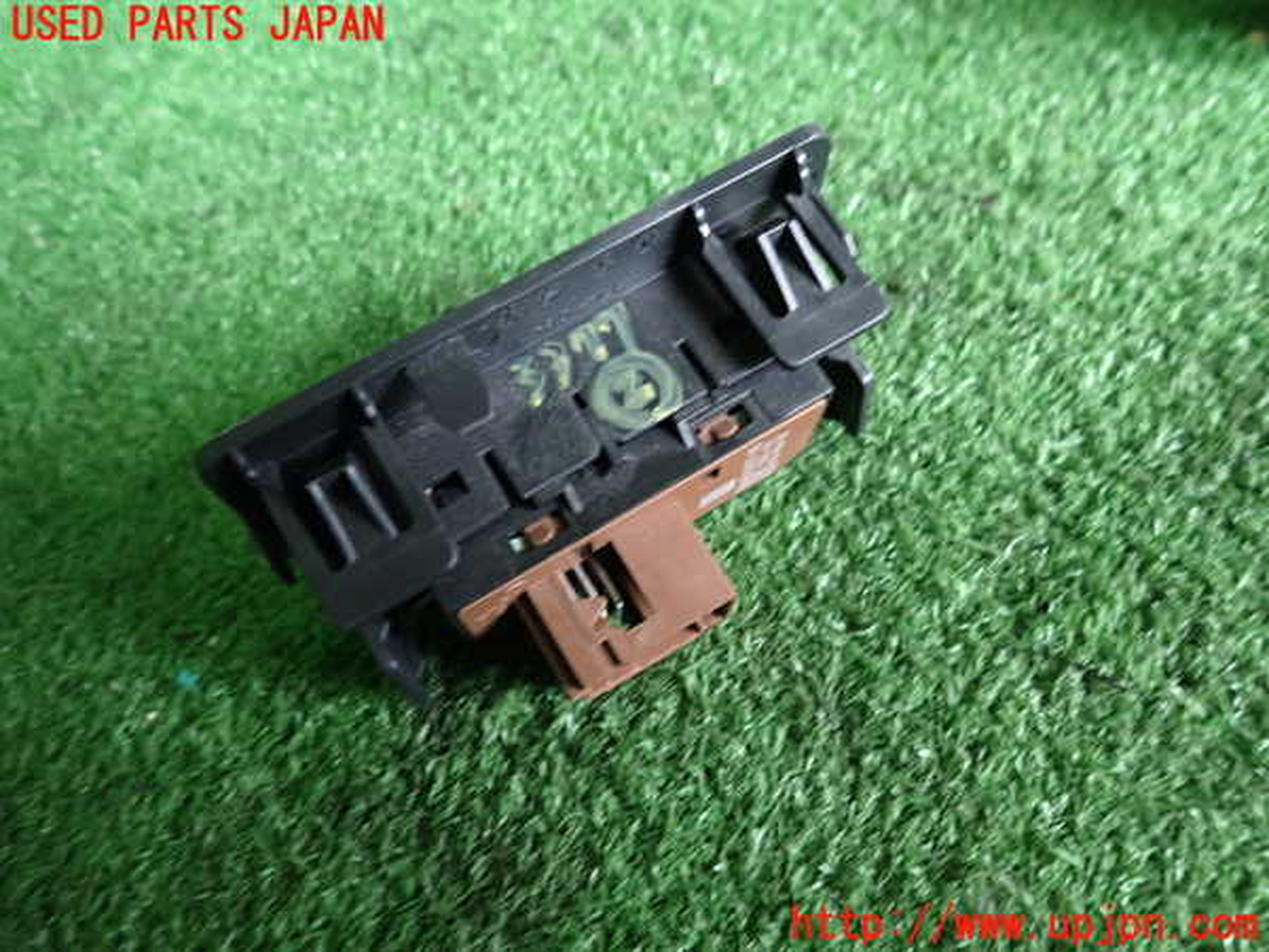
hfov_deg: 69.4
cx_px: 634
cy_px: 476
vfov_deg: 54.9
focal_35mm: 25
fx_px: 916
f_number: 2
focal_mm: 4.5
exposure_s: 1/30
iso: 320
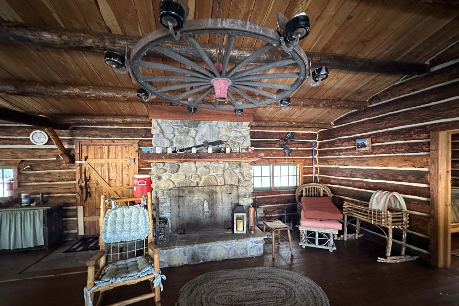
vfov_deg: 77.2
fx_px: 191
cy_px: 166
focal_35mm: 15
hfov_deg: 100.4
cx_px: 230
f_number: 2.2
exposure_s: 1/60
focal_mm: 2.22
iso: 800
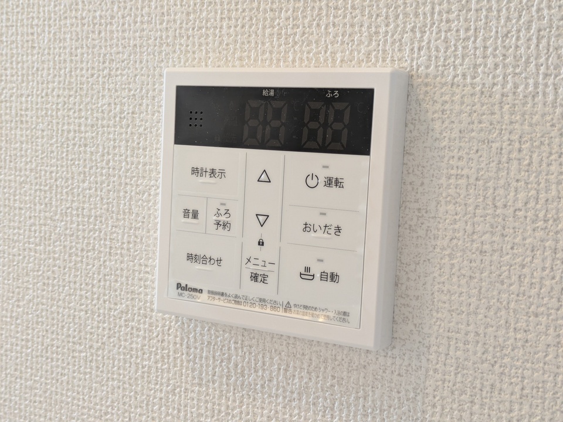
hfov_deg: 37.5
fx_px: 829
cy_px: 211
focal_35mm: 51
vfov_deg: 28.6
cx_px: 282
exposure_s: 1/30
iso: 91
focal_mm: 5.43
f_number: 1.89
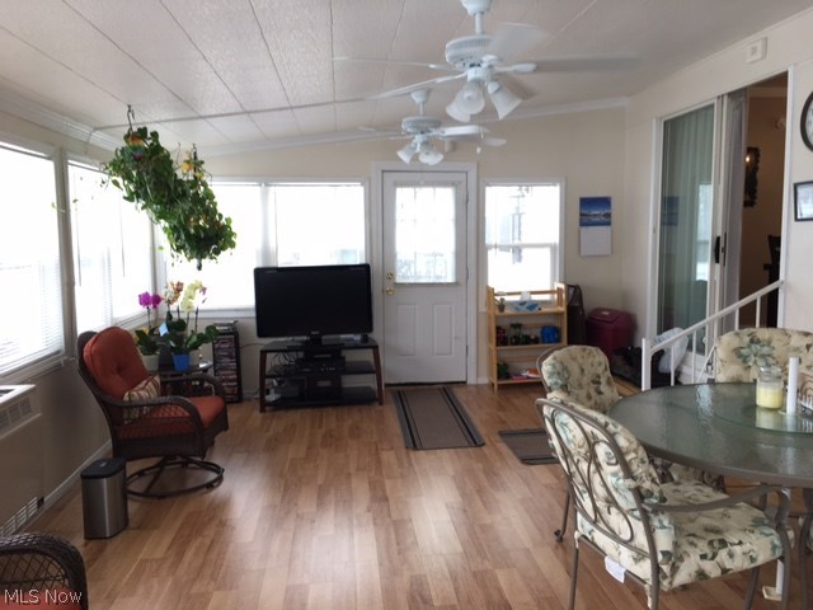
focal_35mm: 29
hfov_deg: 61.7
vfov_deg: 48.2
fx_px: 681
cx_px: 406
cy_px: 305
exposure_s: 1/60
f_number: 2.2
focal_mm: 4.15
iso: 32
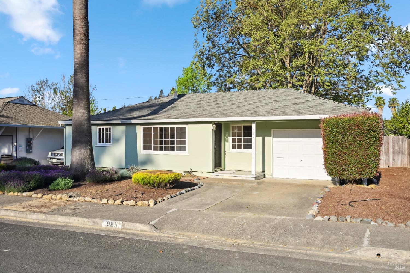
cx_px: 205
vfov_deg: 43.6
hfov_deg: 61.9
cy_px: 136
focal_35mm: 30
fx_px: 342
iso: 800
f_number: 9
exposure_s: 1/3200
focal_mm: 30
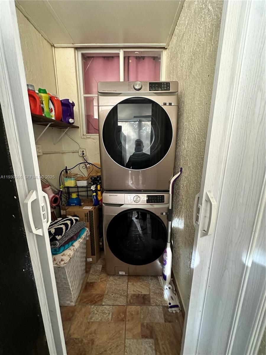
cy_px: 178
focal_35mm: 14
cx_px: 133
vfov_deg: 102.1
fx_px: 143
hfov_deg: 85.7
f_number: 2.2
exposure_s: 1/60
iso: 640
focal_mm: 2.22
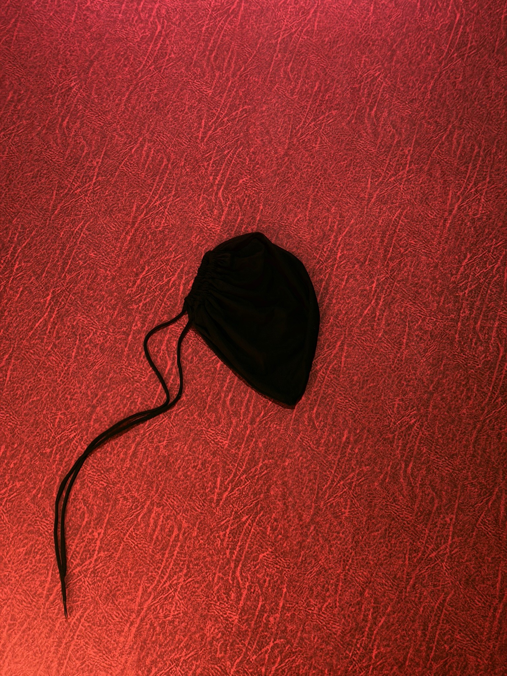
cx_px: 254
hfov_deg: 30.3
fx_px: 937
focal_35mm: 48
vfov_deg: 39.7
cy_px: 338
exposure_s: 1/27
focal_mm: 6.76
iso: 800
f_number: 1.78
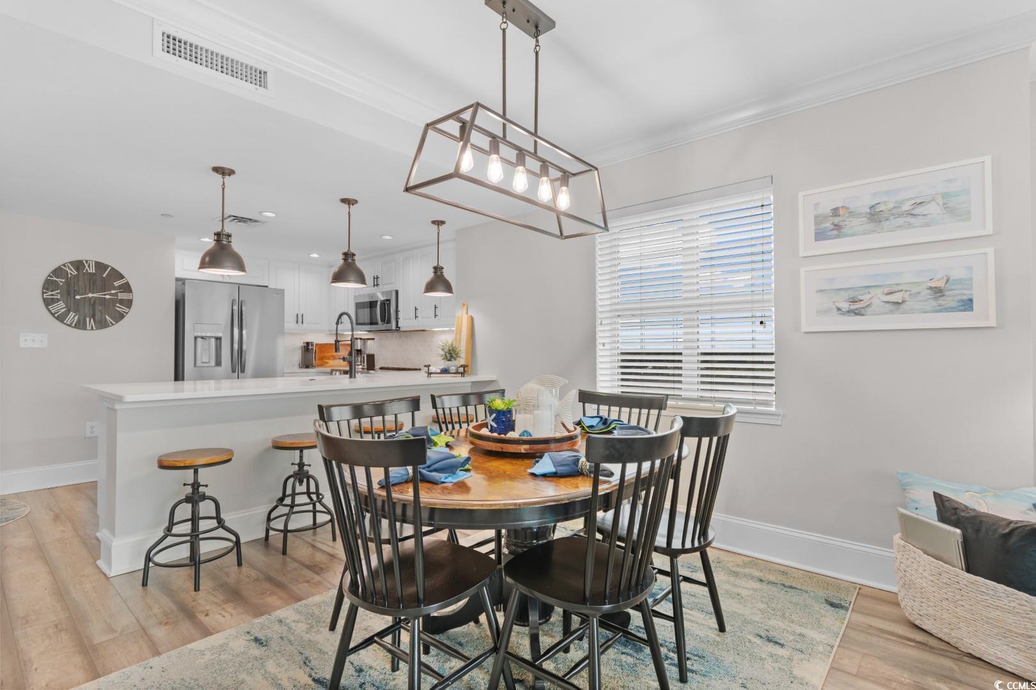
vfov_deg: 70.4
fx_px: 489
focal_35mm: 17
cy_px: 345
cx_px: 518
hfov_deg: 93.3
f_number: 4.8
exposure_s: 1/5
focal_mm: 11.5
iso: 100
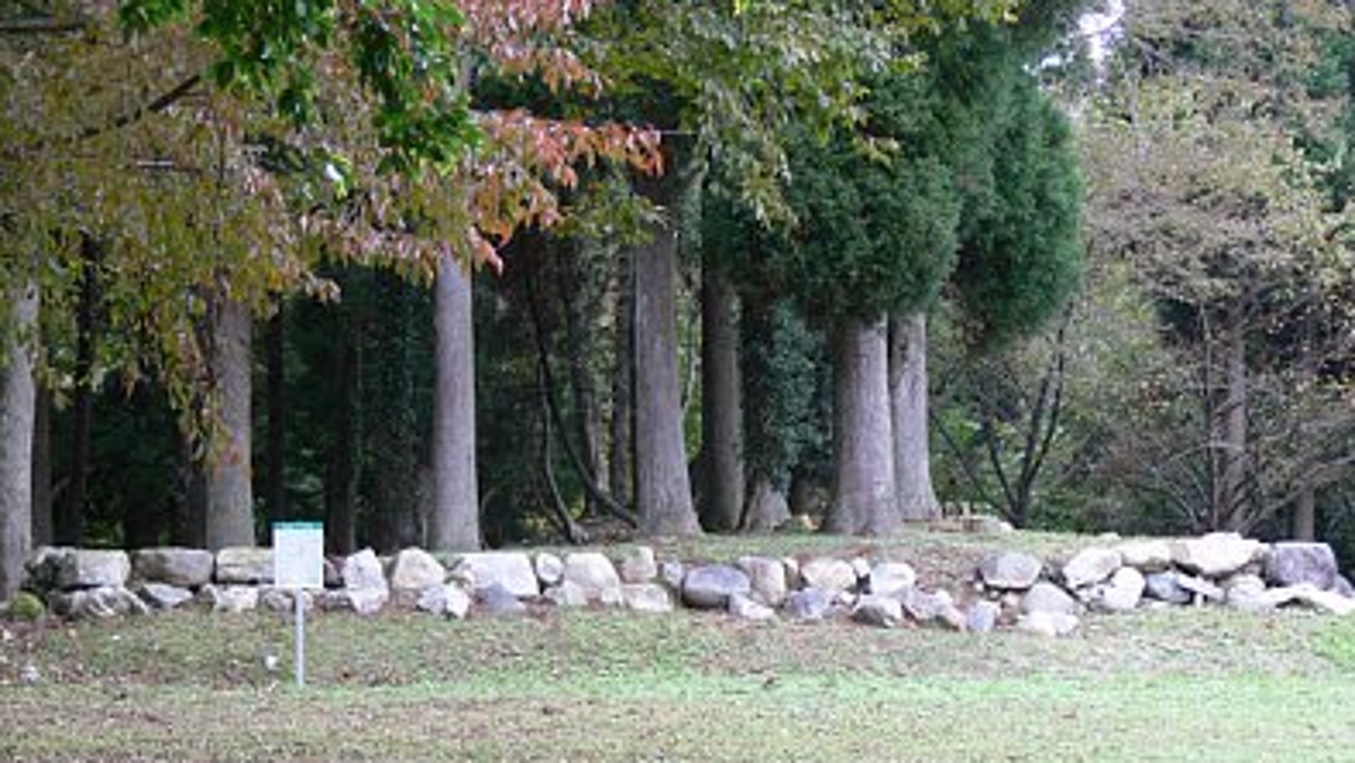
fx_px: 3774
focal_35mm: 105
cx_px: 681
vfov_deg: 11.5
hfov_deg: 20.4
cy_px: 485
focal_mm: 20.1
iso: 80
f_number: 3.2
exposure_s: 1/40
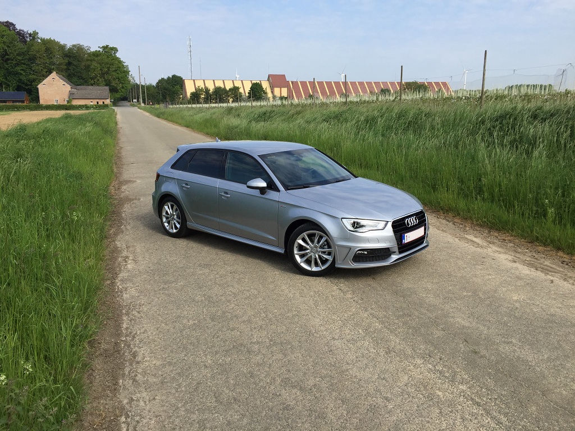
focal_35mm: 29
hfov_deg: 61.7
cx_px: 288
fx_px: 482
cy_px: 216
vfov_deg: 48.2
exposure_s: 1/1721
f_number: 2.2
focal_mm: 4.15
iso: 32
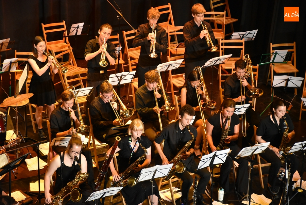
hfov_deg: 17.0
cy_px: 102
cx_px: 153
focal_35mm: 120
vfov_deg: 11.4
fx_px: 1021
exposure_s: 1/125
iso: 2800
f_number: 5.3
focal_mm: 80
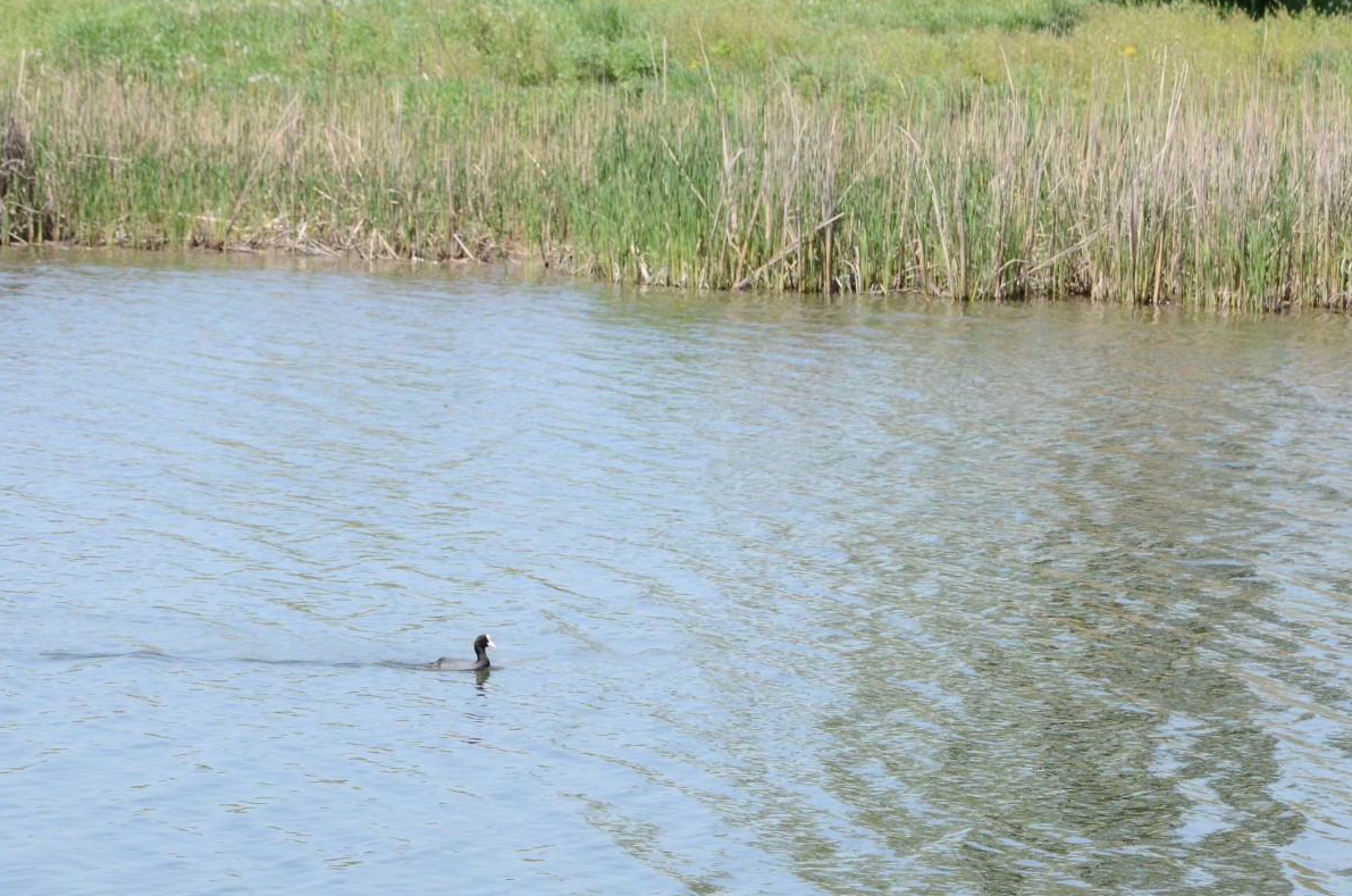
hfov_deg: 9.6
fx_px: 8084
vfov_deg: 6.3
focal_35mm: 216
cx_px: 732
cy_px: 491
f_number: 11
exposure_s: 1/2000
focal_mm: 105
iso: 1600
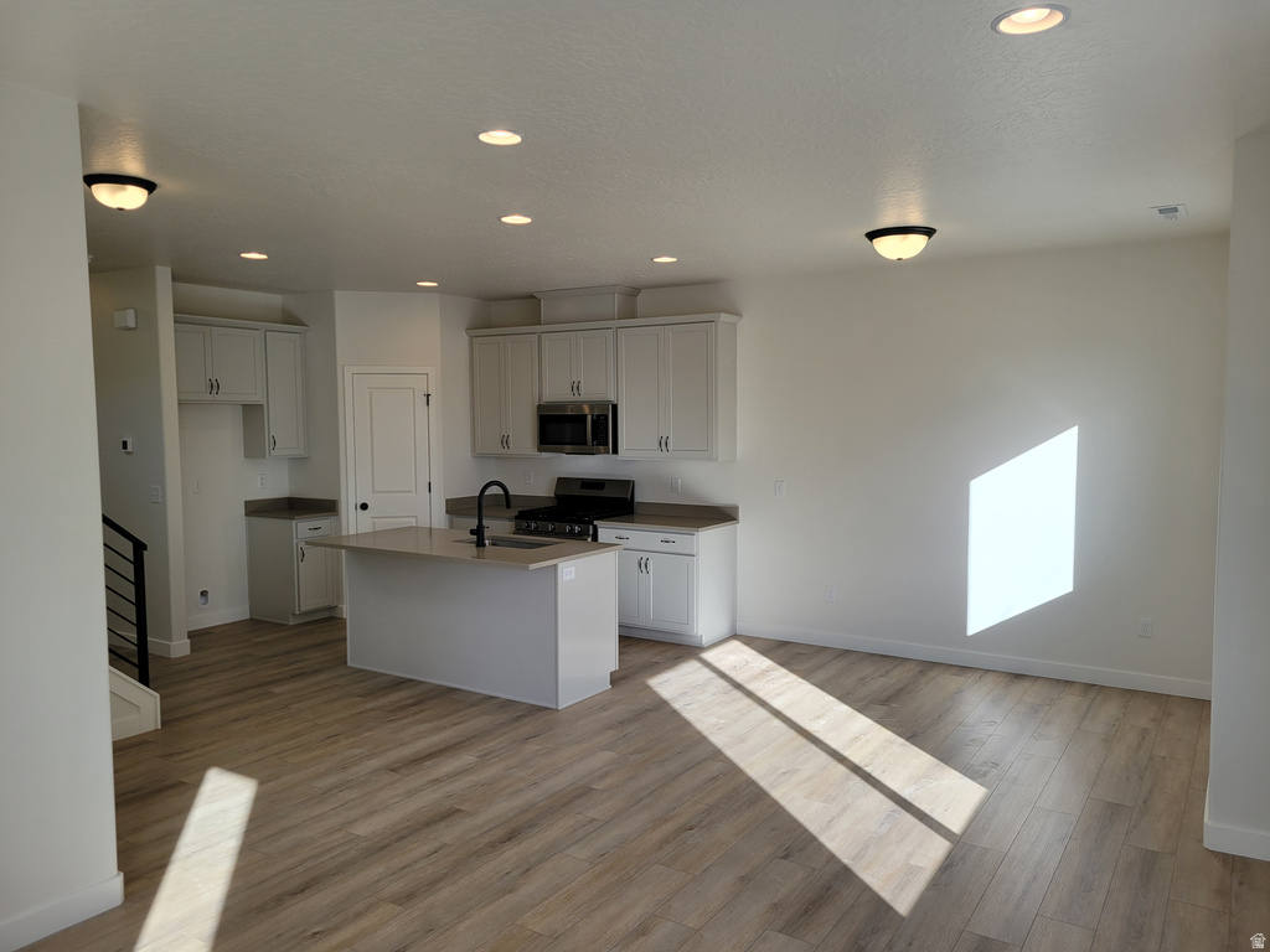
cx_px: 635
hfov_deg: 67.3
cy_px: 476
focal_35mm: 26
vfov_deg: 53.1
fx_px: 954
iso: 40
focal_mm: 5.4
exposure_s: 1/499
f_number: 1.8
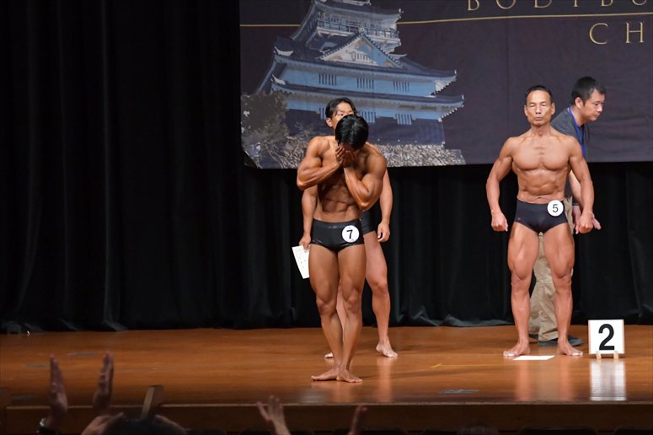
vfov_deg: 6.8
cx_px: 326
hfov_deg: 10.2
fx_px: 3662
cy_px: 218
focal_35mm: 202
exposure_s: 1/400
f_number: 5.6
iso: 6400
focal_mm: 135
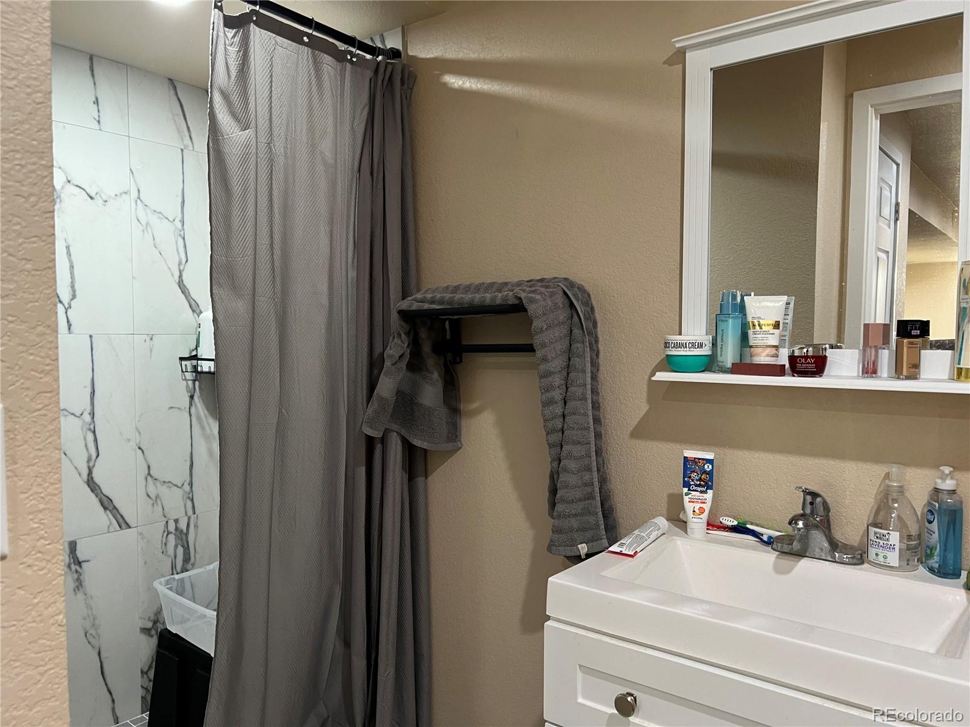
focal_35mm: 26
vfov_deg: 53.1
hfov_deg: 67.3
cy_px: 364
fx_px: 729
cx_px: 485
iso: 160
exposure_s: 1/60
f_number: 1.5
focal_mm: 5.7
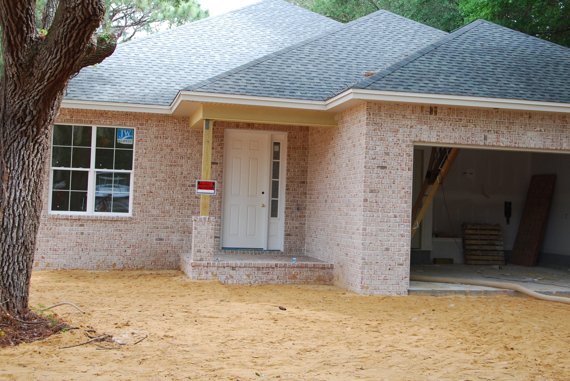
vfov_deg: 24.7
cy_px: 162
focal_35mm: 55
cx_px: 331
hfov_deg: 36.1
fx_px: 872
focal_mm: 28
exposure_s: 1/100
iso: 200
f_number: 5
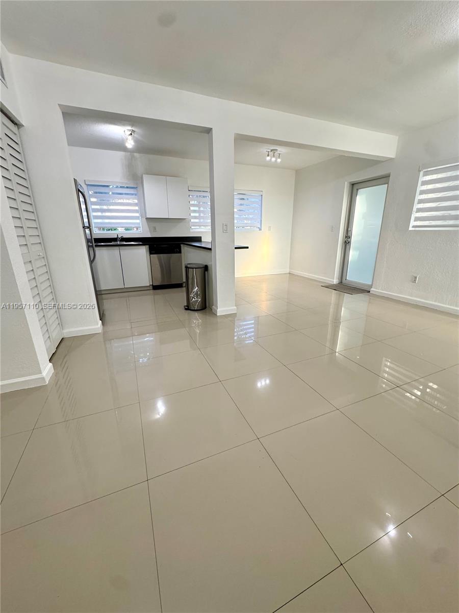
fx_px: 248
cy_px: 306
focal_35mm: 14
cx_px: 230
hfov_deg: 85.7
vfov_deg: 102.1
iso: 250
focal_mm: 2.22
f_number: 2.2
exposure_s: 1/99
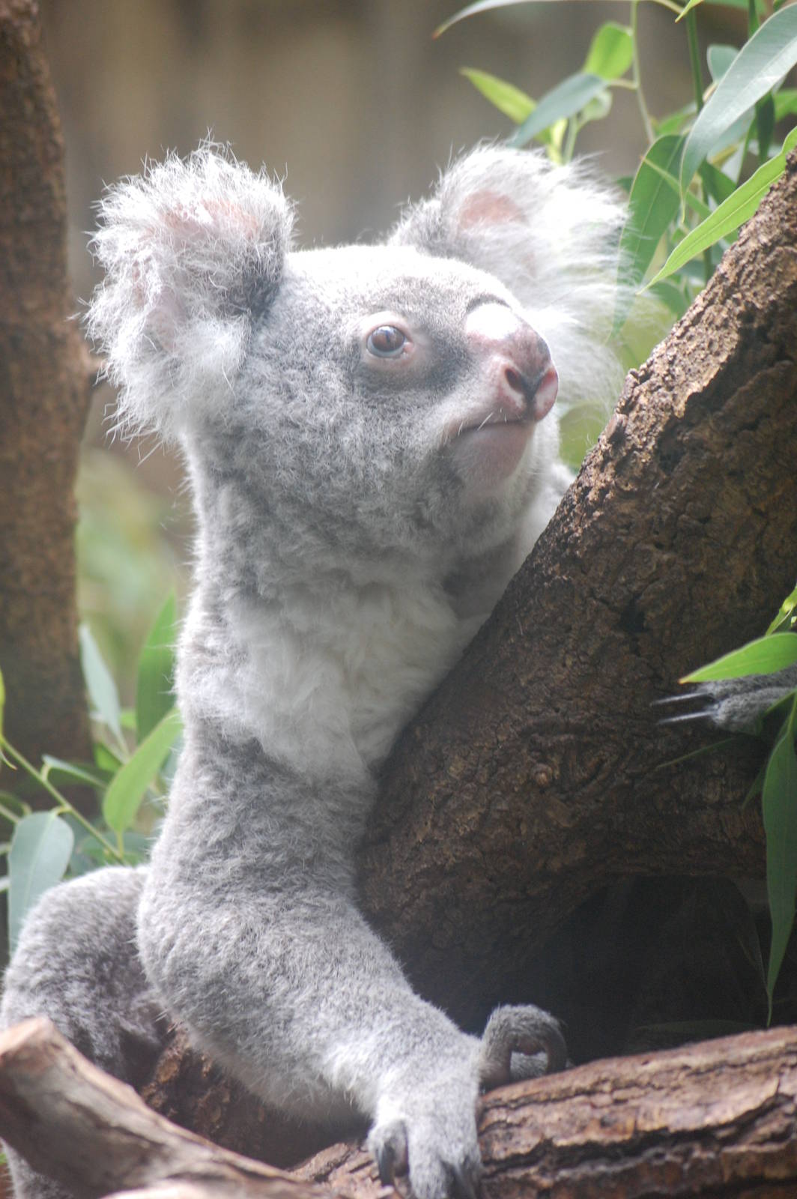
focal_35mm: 202
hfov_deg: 6.8
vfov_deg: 10.2
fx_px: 6736
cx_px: 398
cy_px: 600
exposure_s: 1/80
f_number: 5
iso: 800
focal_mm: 135
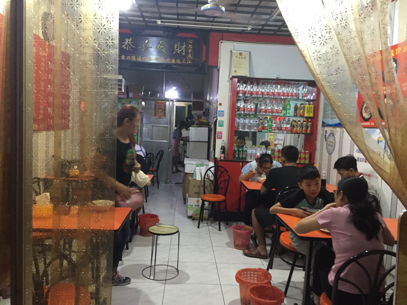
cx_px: 204
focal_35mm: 29
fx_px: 341
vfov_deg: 48.2
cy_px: 152
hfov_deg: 61.7
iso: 250
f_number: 2.2
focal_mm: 4.15
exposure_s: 1/25
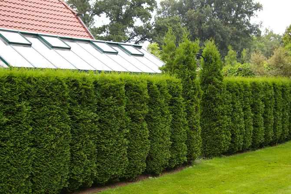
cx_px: 146
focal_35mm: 52
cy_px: 97
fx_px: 424
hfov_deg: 37.9
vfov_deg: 25.7
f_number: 5.6
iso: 200
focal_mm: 35
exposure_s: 1/90
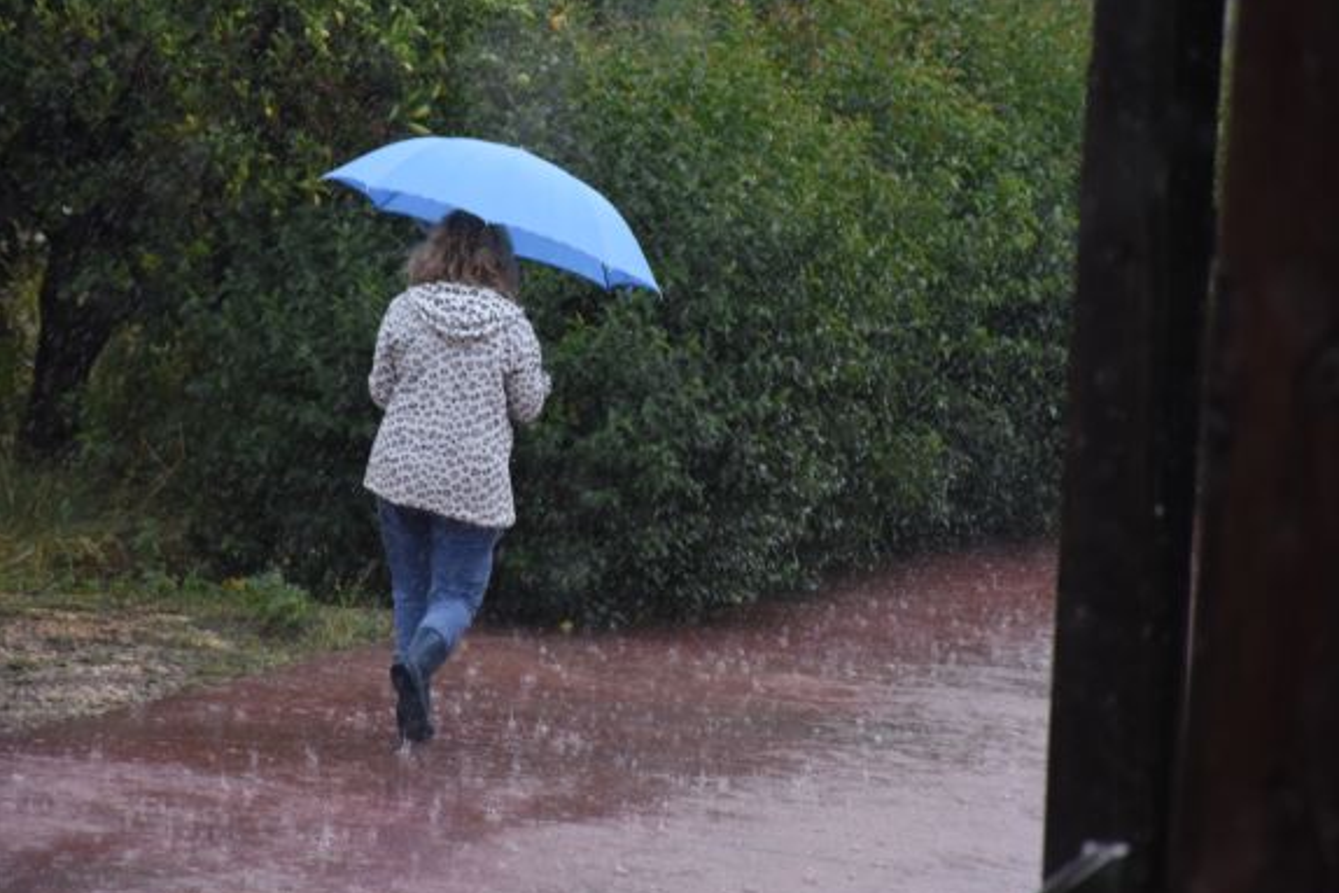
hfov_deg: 8.8
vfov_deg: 5.9
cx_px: 632
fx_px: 8705
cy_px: 416
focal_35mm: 234
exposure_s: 1/400
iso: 800
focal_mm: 140
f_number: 5.6
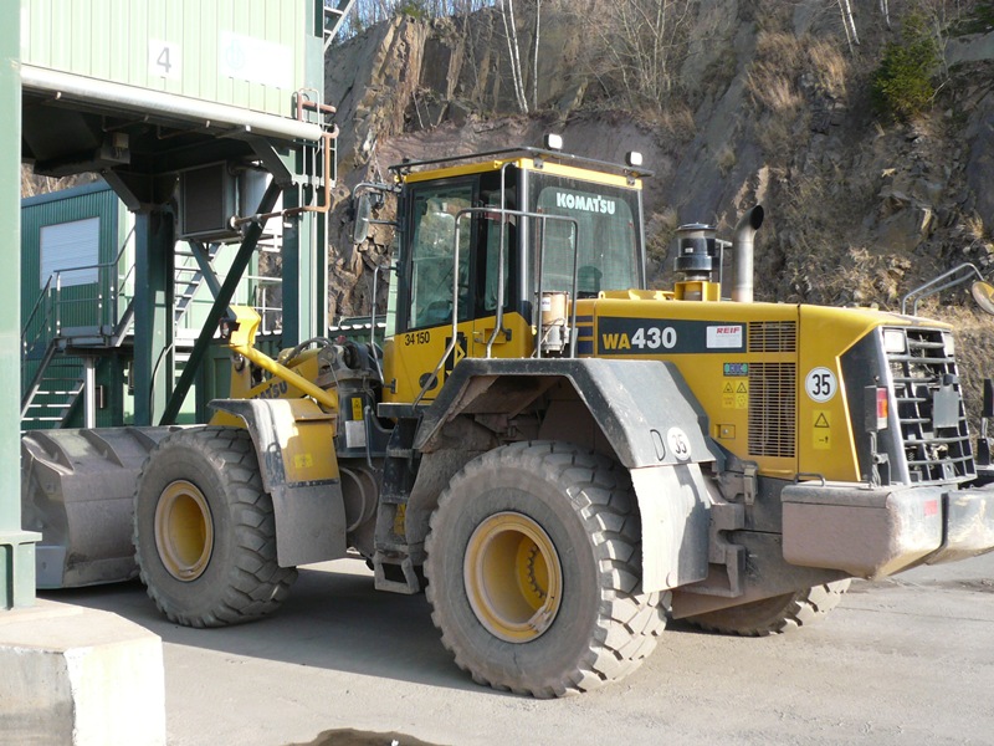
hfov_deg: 42.1
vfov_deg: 32.2
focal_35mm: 45
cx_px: 497
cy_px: 373
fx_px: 1292
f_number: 3.1
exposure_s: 1/250
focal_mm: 6.1
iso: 100
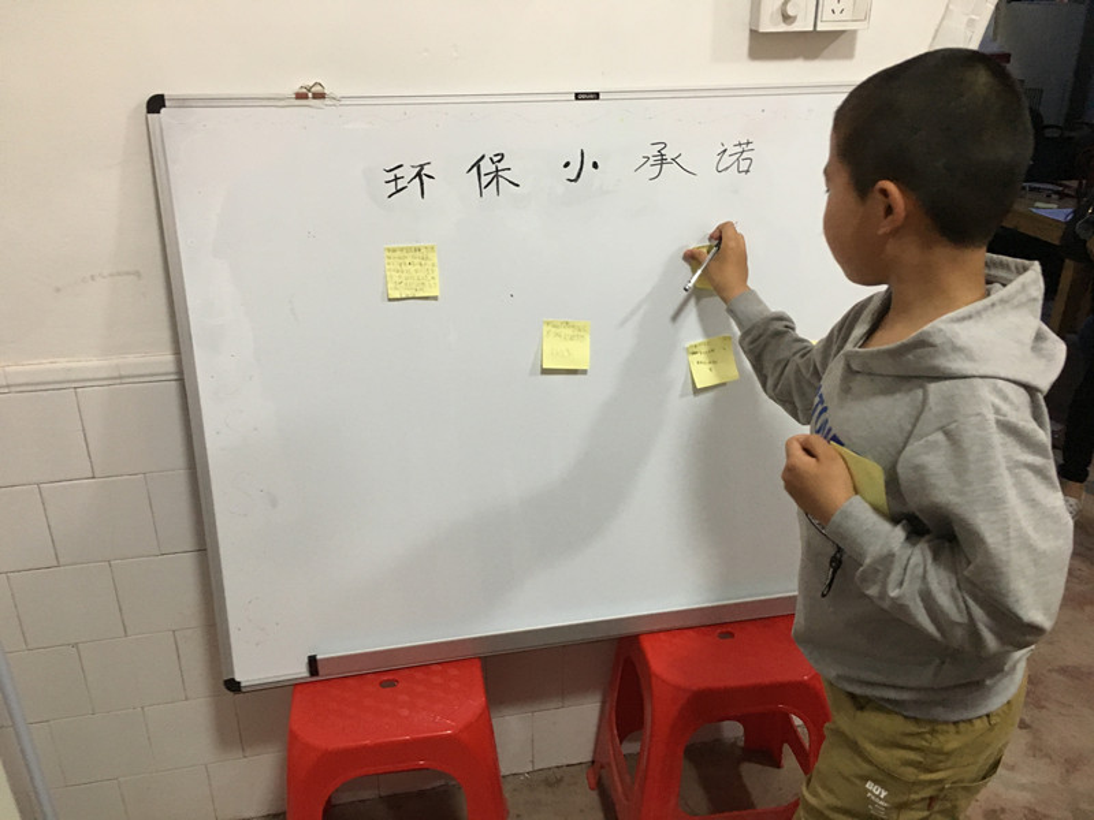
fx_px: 917
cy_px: 410
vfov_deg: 48.2
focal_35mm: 29
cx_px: 547
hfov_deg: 61.7
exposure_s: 1/20
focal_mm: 4.15
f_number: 2.2
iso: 200
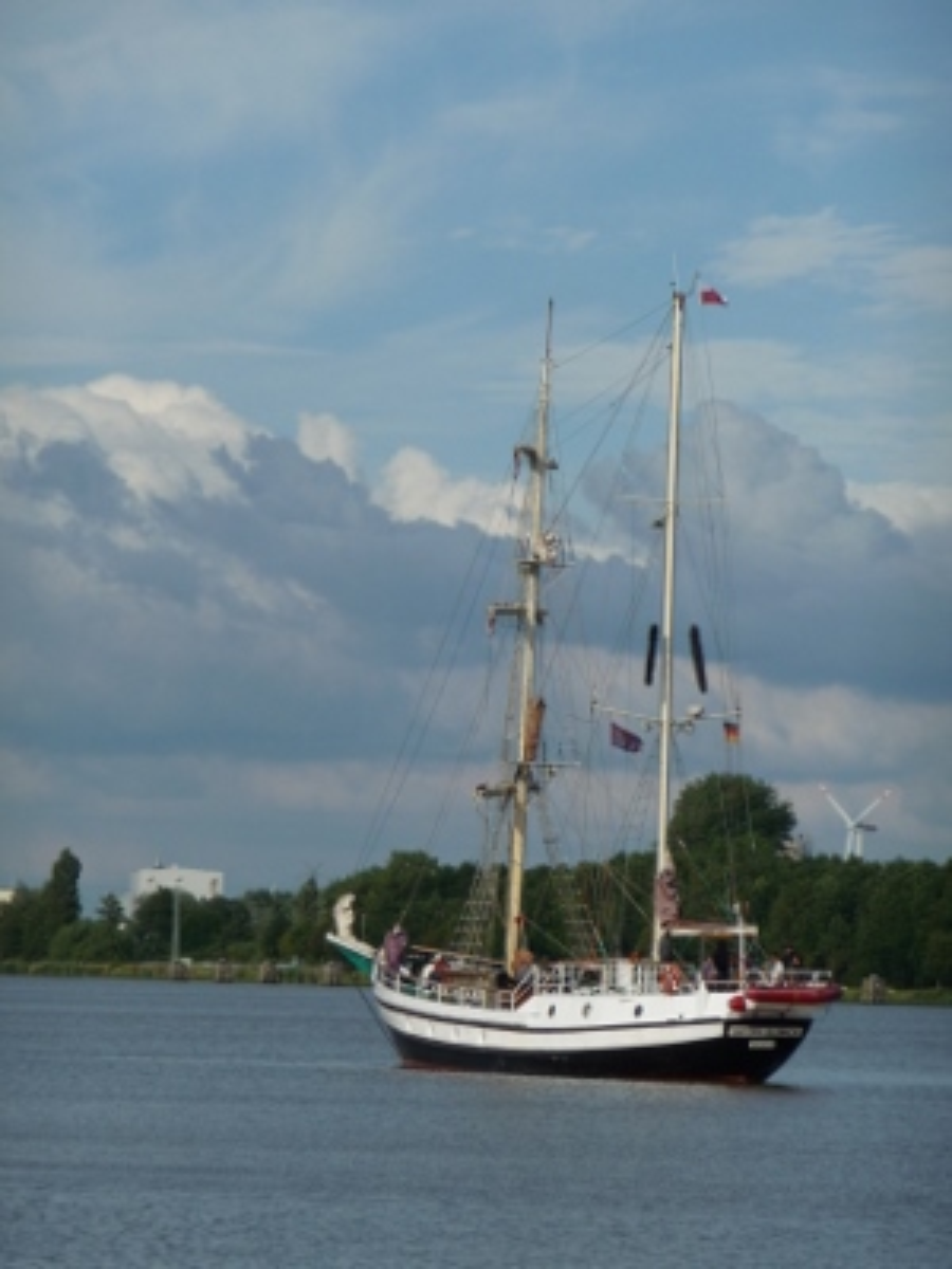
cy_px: 634
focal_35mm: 199
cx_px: 476
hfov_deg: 7.5
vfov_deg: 9.9
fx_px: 7297
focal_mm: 34.2
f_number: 4.8
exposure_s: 1/1300
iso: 100
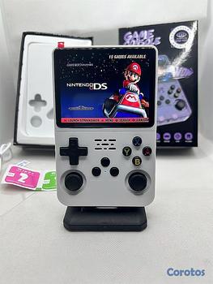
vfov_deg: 67.3
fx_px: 213
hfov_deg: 53.1
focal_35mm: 26
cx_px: 106
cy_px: 142
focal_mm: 5.7
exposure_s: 1/170
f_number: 1.5
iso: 40
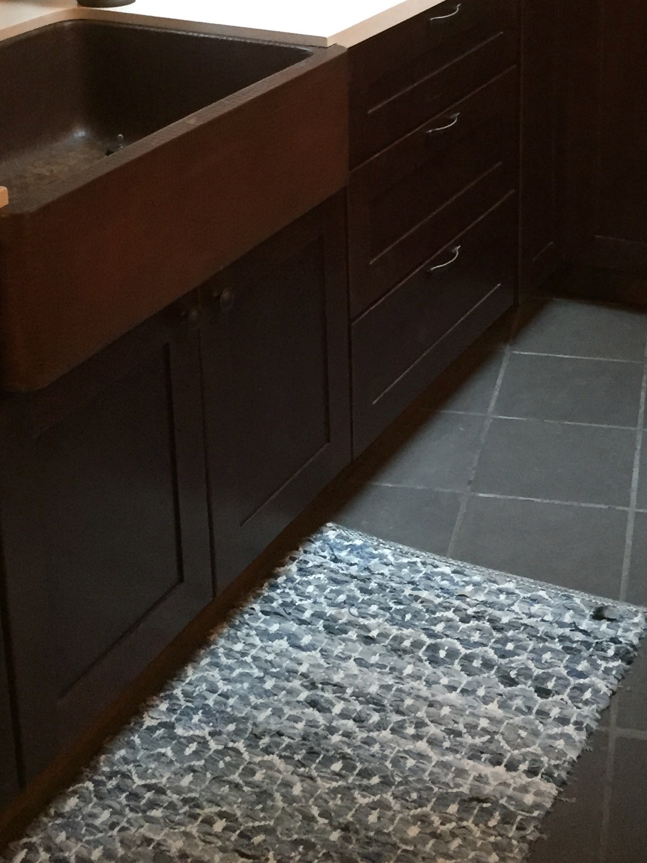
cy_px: 165
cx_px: 399
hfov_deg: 23.6
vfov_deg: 30.4
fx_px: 1545
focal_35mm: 62
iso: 250
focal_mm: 4.15
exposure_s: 1/30
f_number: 2.2
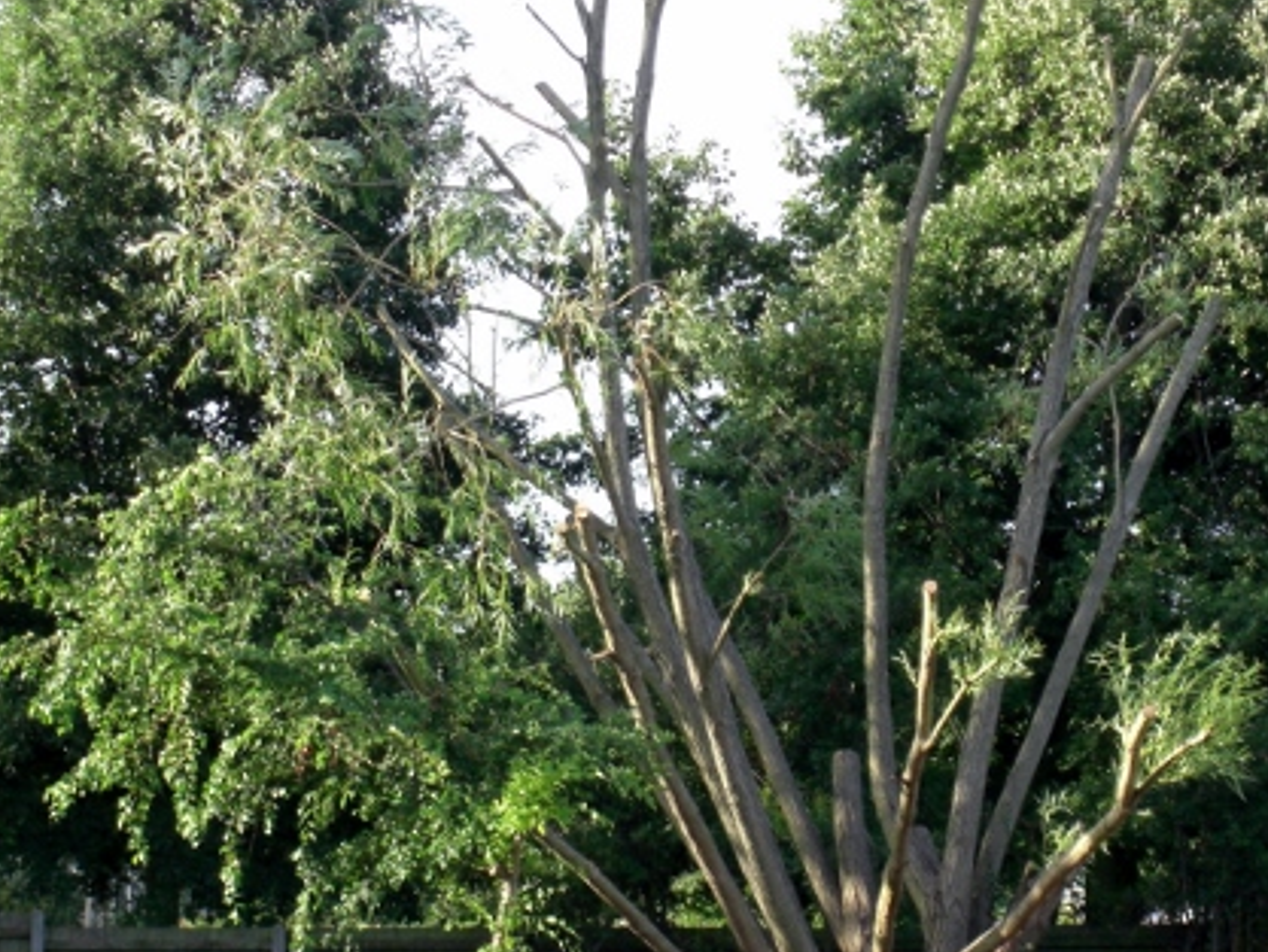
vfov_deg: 8.5
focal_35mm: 175
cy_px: 578
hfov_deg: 11.3
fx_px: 6412
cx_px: 721
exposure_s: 1/200
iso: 200
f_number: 5.1
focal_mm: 23.7
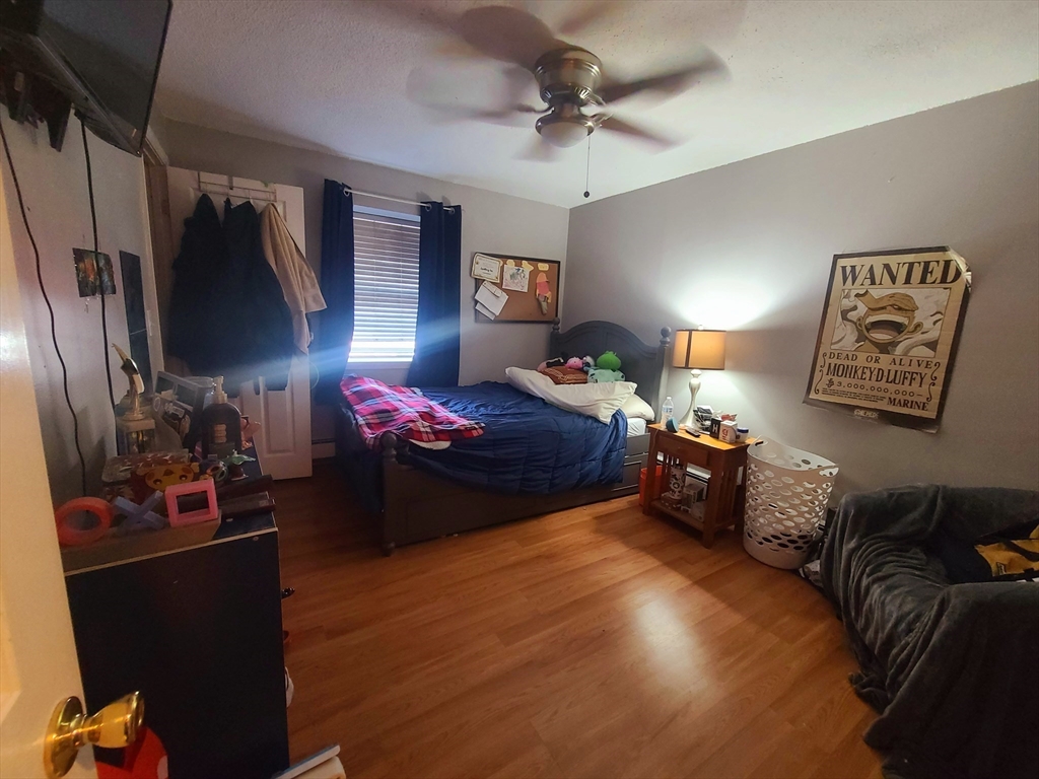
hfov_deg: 106.2
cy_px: 390
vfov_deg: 89.9
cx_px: 520
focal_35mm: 13
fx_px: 390
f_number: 2.2
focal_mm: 2.2
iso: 640
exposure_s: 1/30
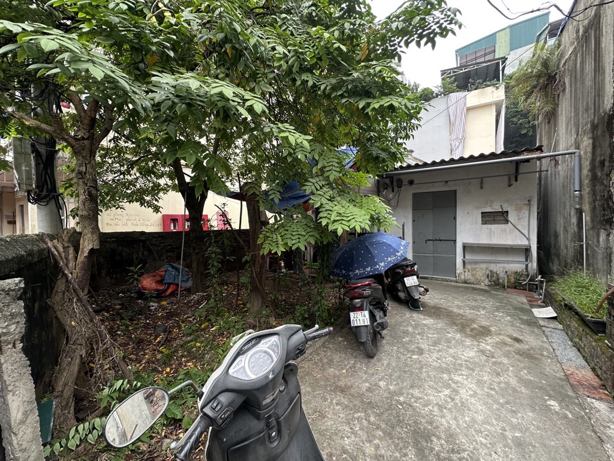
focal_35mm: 14
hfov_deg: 102.1
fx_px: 248
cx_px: 307
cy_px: 230
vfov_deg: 85.7
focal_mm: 2.22
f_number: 2.2
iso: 64
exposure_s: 1/99
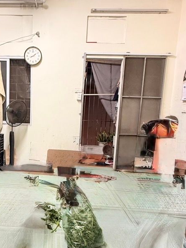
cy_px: 127
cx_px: 48
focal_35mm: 24
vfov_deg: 71.6
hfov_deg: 54.3
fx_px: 172
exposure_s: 1/50
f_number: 2.2
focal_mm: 2.22
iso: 500
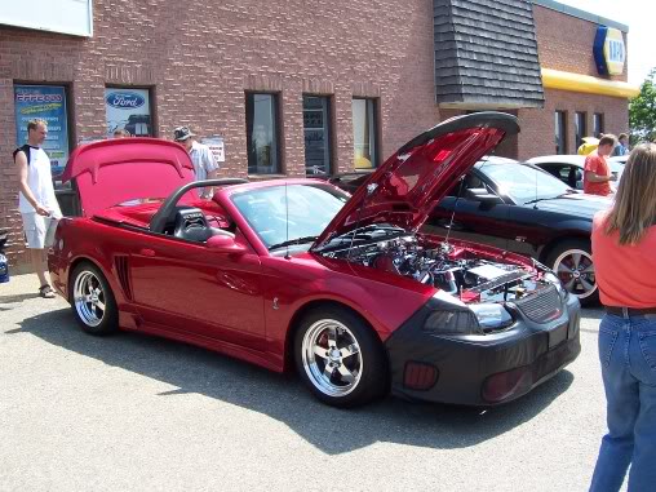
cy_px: 246
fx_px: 701
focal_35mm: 37
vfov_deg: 38.7
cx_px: 328
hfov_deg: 50.1
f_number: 5.6
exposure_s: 1/180
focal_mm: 5.6
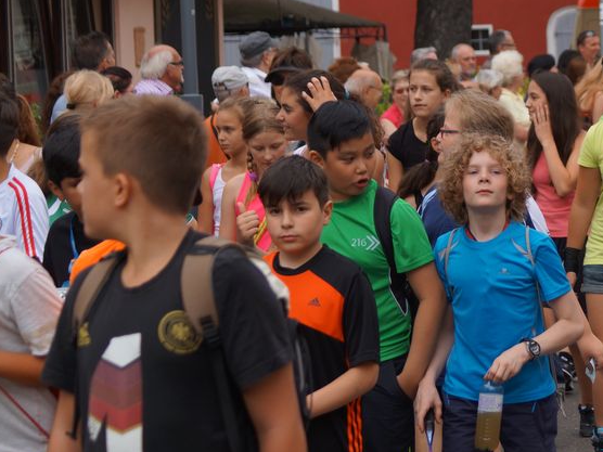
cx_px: 531
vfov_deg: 10.2
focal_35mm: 146
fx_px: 2541
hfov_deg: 13.4
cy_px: 157
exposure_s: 1/320
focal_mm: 55
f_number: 4.5
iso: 100
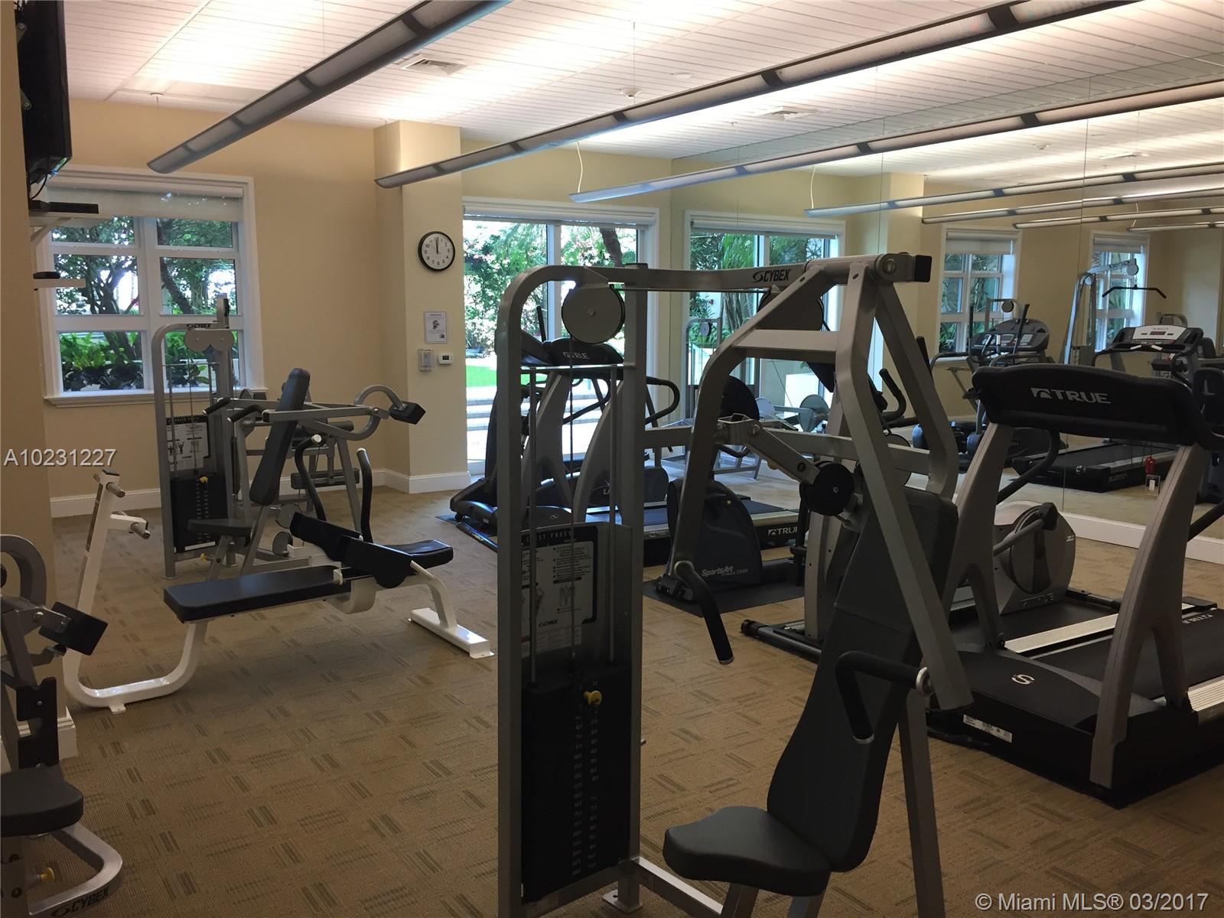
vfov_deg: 48.2
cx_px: 612
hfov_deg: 61.7
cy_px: 459
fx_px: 1025
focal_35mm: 29
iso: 32
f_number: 2.2
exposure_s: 1/30
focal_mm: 4.15
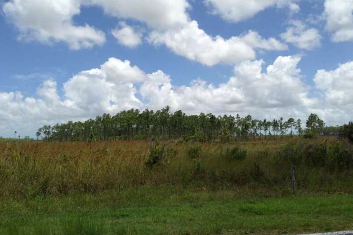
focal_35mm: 35
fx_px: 343
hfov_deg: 54.4
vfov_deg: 37.8
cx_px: 179
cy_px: 107
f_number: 2.4
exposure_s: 1/1938
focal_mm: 4.13
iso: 50
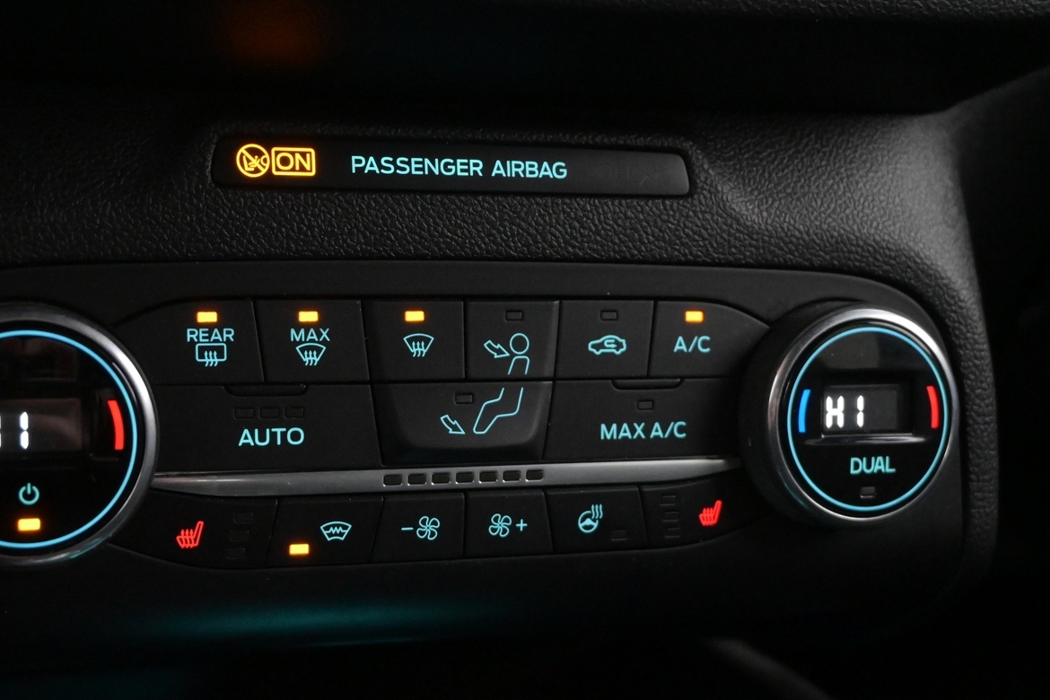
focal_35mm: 54
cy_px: 409
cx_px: 437
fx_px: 1575
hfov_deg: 36.8
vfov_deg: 25.0
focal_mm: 26
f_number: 4.5
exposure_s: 1/40
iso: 5000
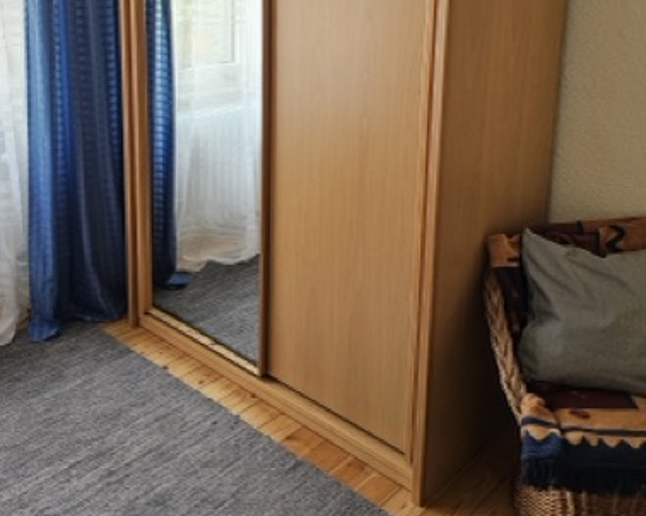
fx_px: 726
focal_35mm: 38
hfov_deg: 47.9
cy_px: 94
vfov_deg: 37.5
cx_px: 361
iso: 400
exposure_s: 1/142
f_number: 1.7
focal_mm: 6.3
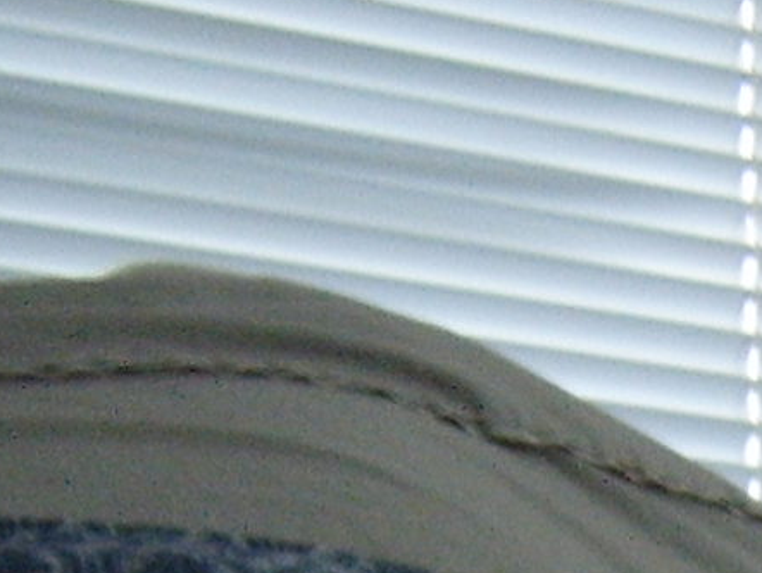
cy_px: 1460
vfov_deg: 7.3
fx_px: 4185
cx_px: 1250
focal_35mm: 190
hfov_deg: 10.0
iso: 141
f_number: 2.9
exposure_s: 1/2
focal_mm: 6.2
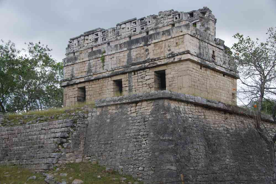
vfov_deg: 25.8
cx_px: 138
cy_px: 92
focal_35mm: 52
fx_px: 402
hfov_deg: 37.9
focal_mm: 35
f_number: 9
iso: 200
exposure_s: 1/60
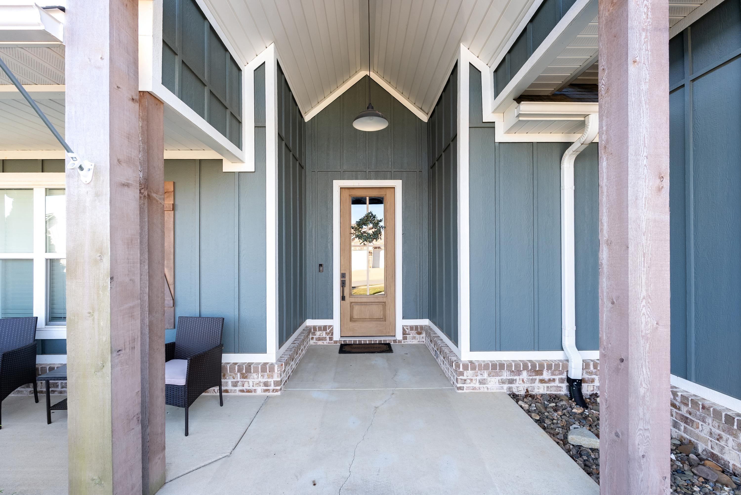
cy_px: 248
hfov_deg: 96.7
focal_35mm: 16
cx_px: 370
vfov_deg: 73.8
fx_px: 330
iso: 250
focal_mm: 16
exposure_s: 1/40
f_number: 9
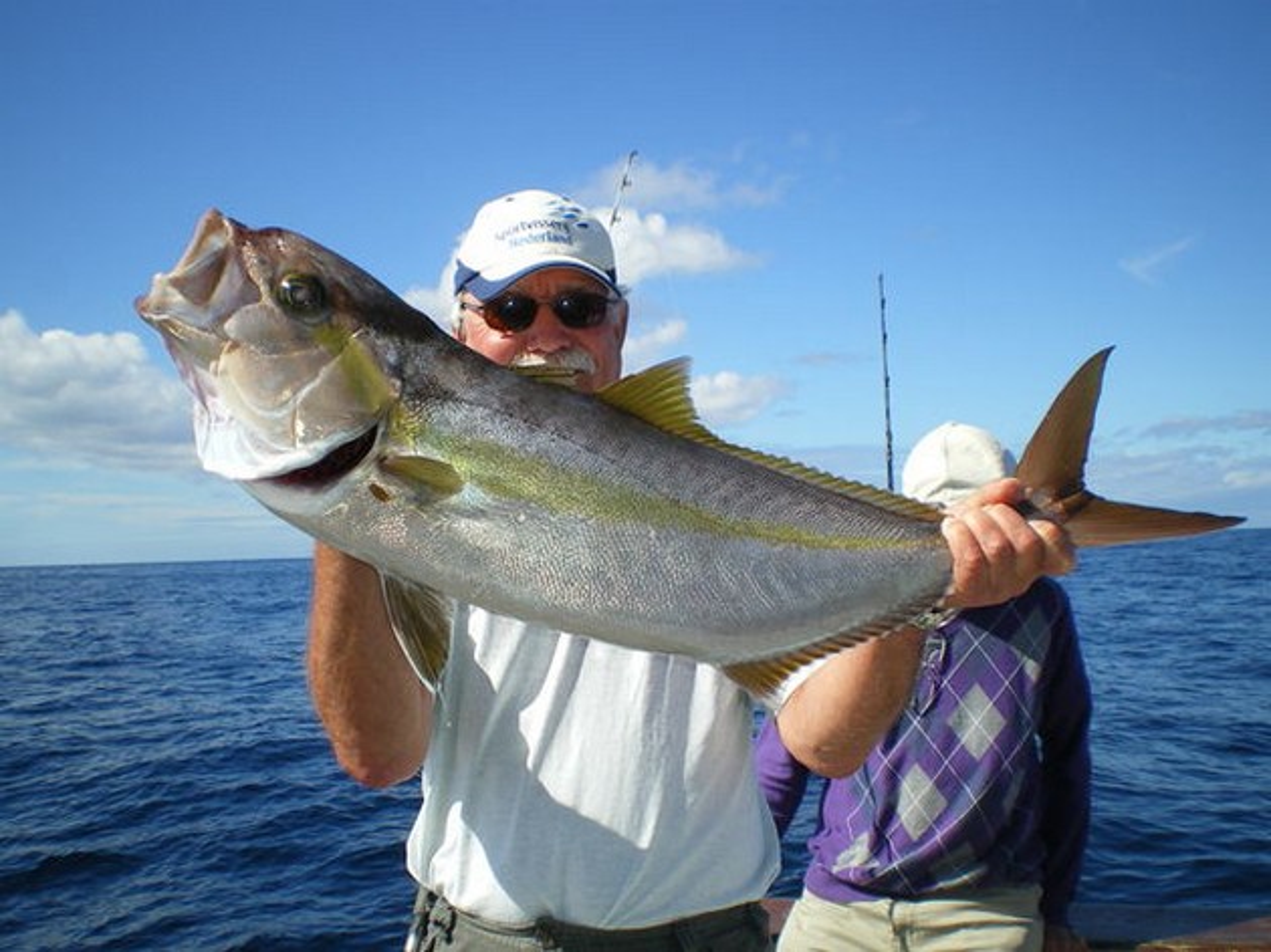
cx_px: 636
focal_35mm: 36
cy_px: 476
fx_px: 1321
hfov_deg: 51.4
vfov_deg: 39.6
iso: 50
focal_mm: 6.3
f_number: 4.6
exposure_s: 1/500
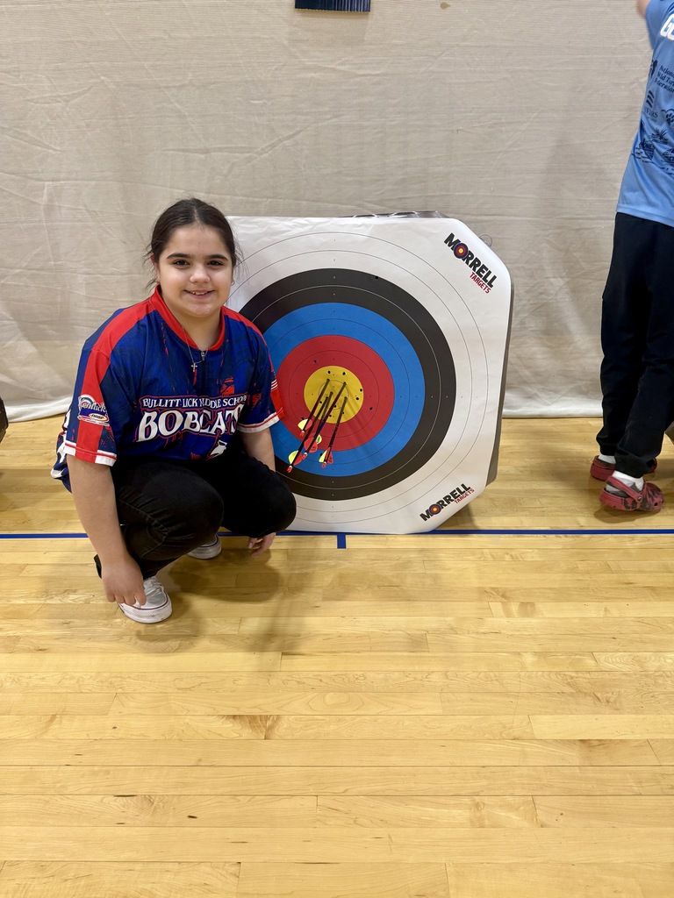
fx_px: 623
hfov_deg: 56.8
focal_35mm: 24
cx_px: 337
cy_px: 449
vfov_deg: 71.6
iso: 200
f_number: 1.78
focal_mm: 6.76
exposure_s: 1/83
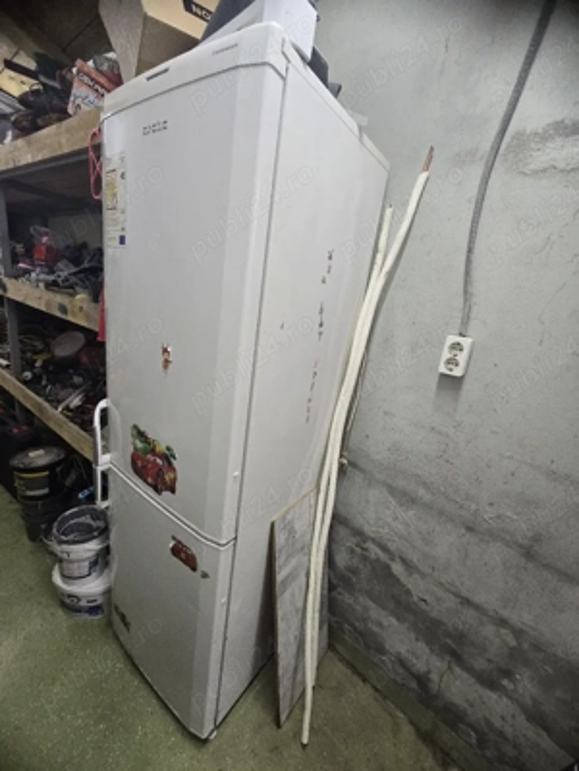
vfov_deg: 106.2
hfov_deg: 89.9
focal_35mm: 13
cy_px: 386
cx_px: 290
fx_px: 290
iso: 320
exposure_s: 1/50.3
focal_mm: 2.2
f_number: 2.2
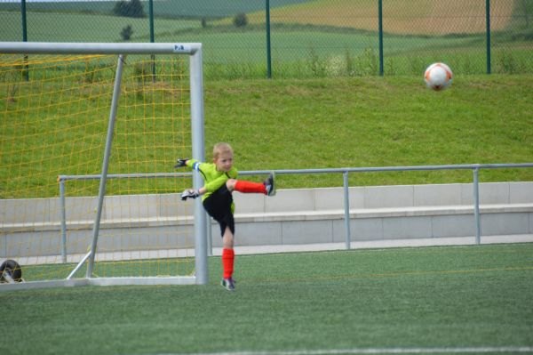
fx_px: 4438
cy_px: 178
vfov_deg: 4.6
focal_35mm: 300
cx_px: 266
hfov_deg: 6.9
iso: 400
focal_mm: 200
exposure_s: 1/1250
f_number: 5.6
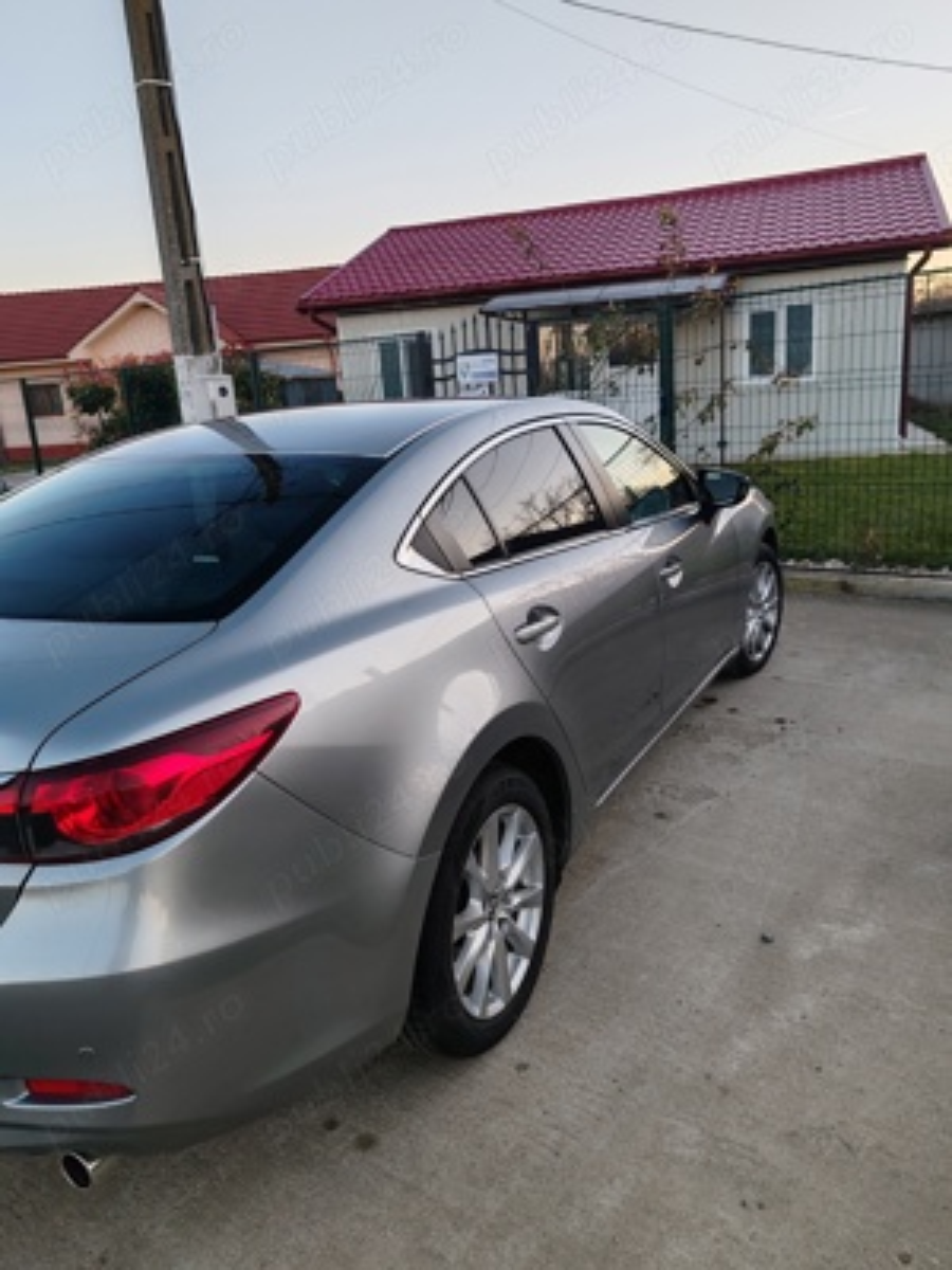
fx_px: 990
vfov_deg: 65.3
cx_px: 476
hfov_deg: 51.4
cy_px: 635
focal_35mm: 27
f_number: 1.9
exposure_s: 1/100
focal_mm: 6.12
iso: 64
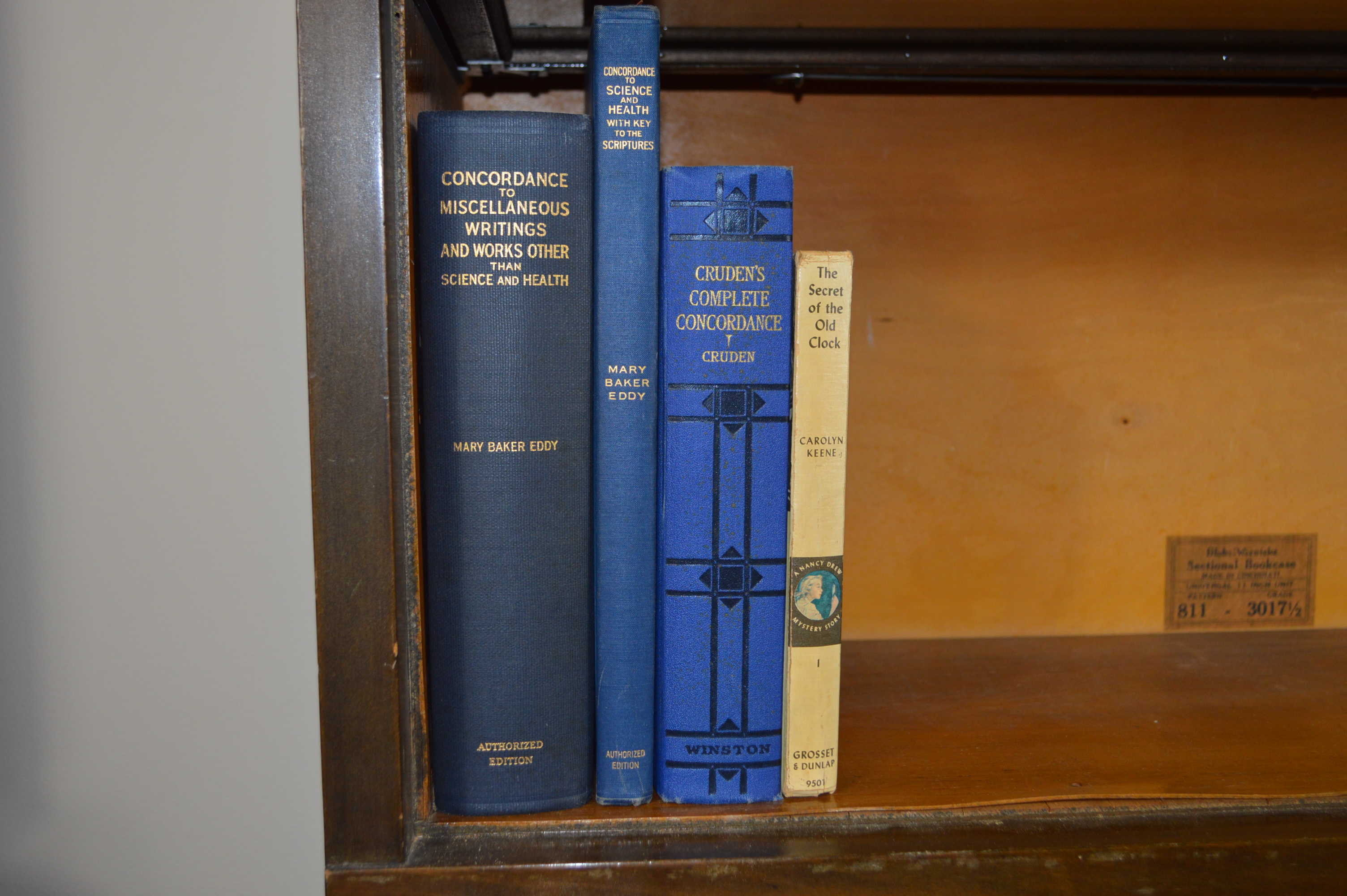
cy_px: 448
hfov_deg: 49.6
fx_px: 1458
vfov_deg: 34.1
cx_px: 674
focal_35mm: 39
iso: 400
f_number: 4.2
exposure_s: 1/60
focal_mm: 26
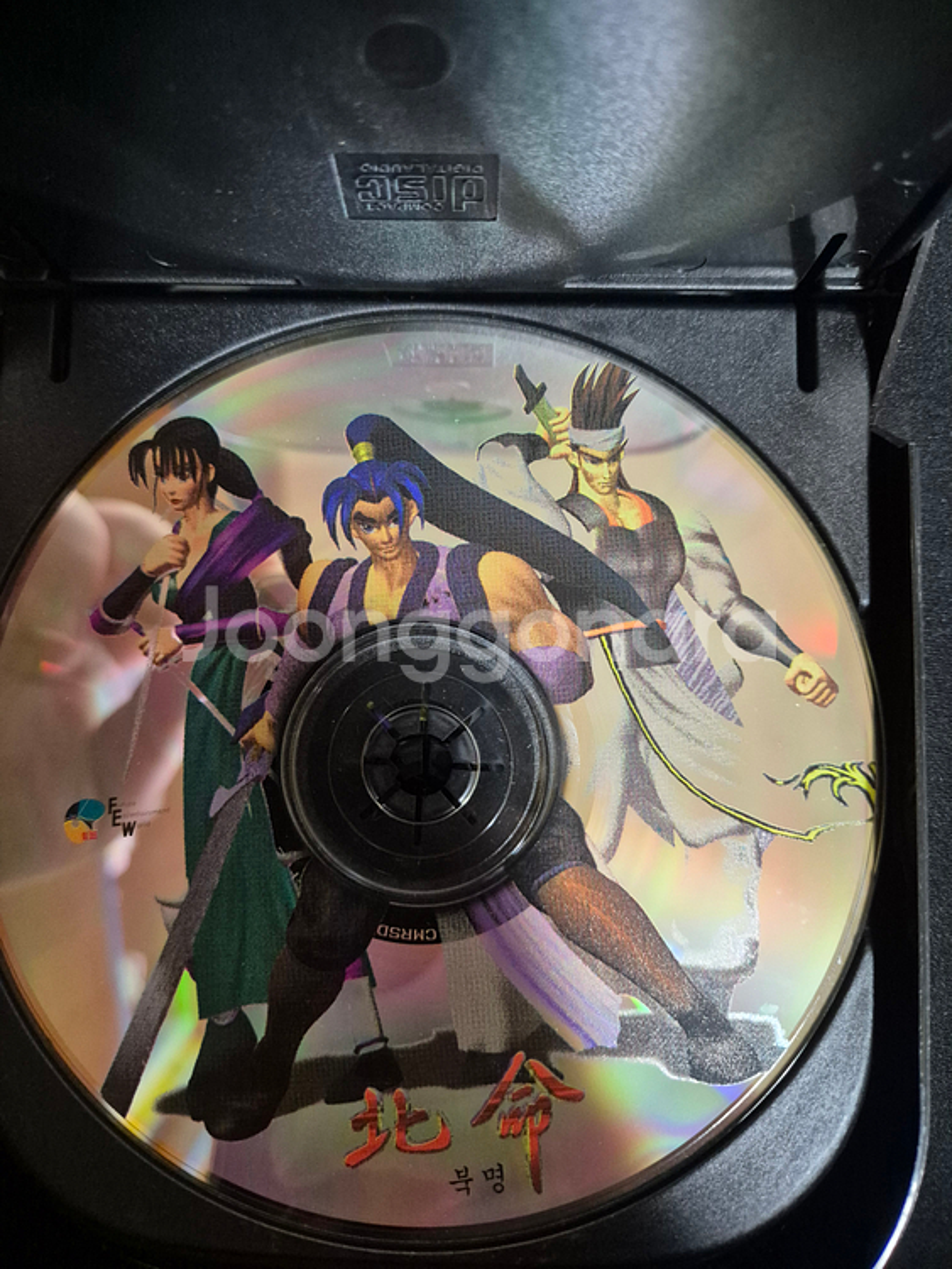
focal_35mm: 23
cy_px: 634
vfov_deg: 73.9
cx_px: 476
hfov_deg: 58.9
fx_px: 843
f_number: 1.8
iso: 1600
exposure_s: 1/60
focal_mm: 5.4
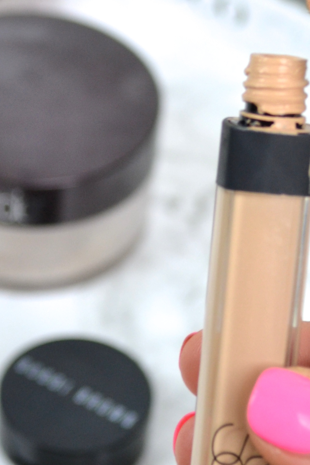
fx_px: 2454
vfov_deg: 10.8
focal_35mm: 190
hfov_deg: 7.2
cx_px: 269
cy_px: 87
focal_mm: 40
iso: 400
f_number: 5.6
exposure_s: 1/100
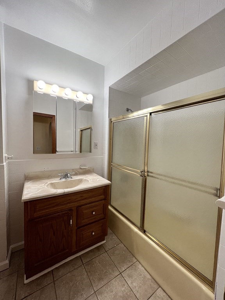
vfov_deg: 106.2
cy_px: 150
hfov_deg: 89.9
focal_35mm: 13
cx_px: 112
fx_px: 113
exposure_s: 1/120
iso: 80
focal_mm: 1.57
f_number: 1.8
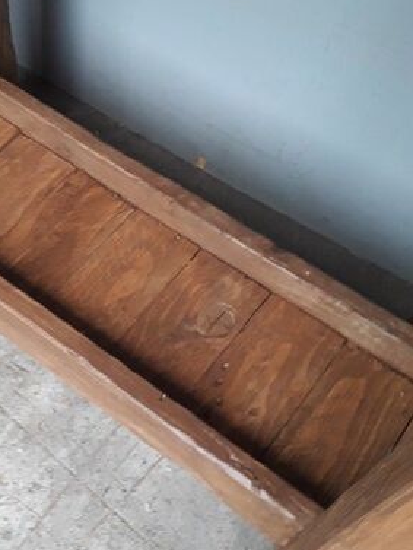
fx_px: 684
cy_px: 298
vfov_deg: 43.8
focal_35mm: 43
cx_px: 90
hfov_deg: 32.8
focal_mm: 3.6
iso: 160
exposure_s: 1/25
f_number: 1.9
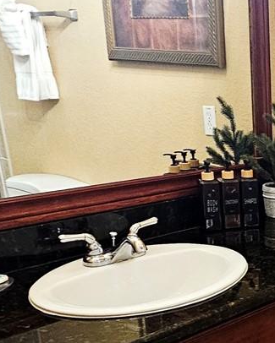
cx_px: 402
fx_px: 508
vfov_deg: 36.2
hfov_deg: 24.3
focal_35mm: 50
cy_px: 270
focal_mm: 2.2
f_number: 2.2
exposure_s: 1/40
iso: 400
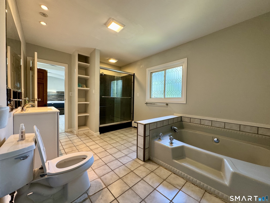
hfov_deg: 102.1
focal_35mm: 14
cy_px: 102
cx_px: 135
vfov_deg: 85.7
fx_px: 109
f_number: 2.2
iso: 200
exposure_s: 1/60
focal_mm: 2.22
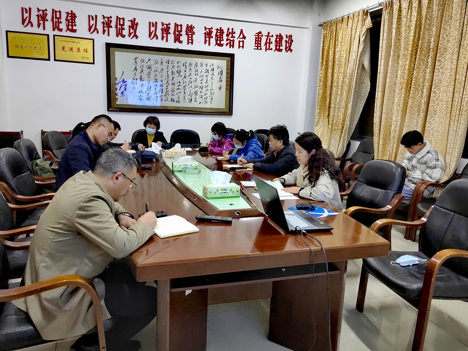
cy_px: 176
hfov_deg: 65.3
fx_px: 365
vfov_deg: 51.4
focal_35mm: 27
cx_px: 234
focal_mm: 5.54
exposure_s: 1/100
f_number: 1.8
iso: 500
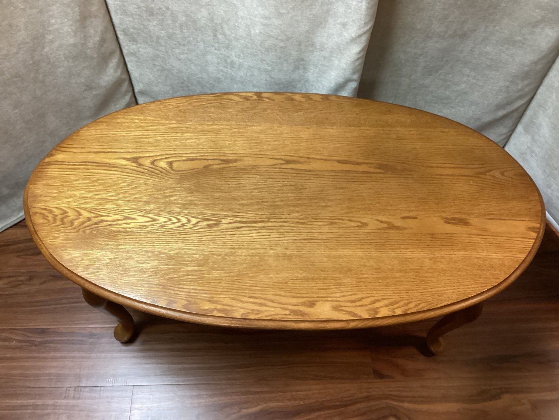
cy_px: 210
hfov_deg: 58.3
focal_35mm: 31
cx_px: 280
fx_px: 501
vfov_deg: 45.4
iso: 320
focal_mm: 3.3
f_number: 2.4
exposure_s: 1/40
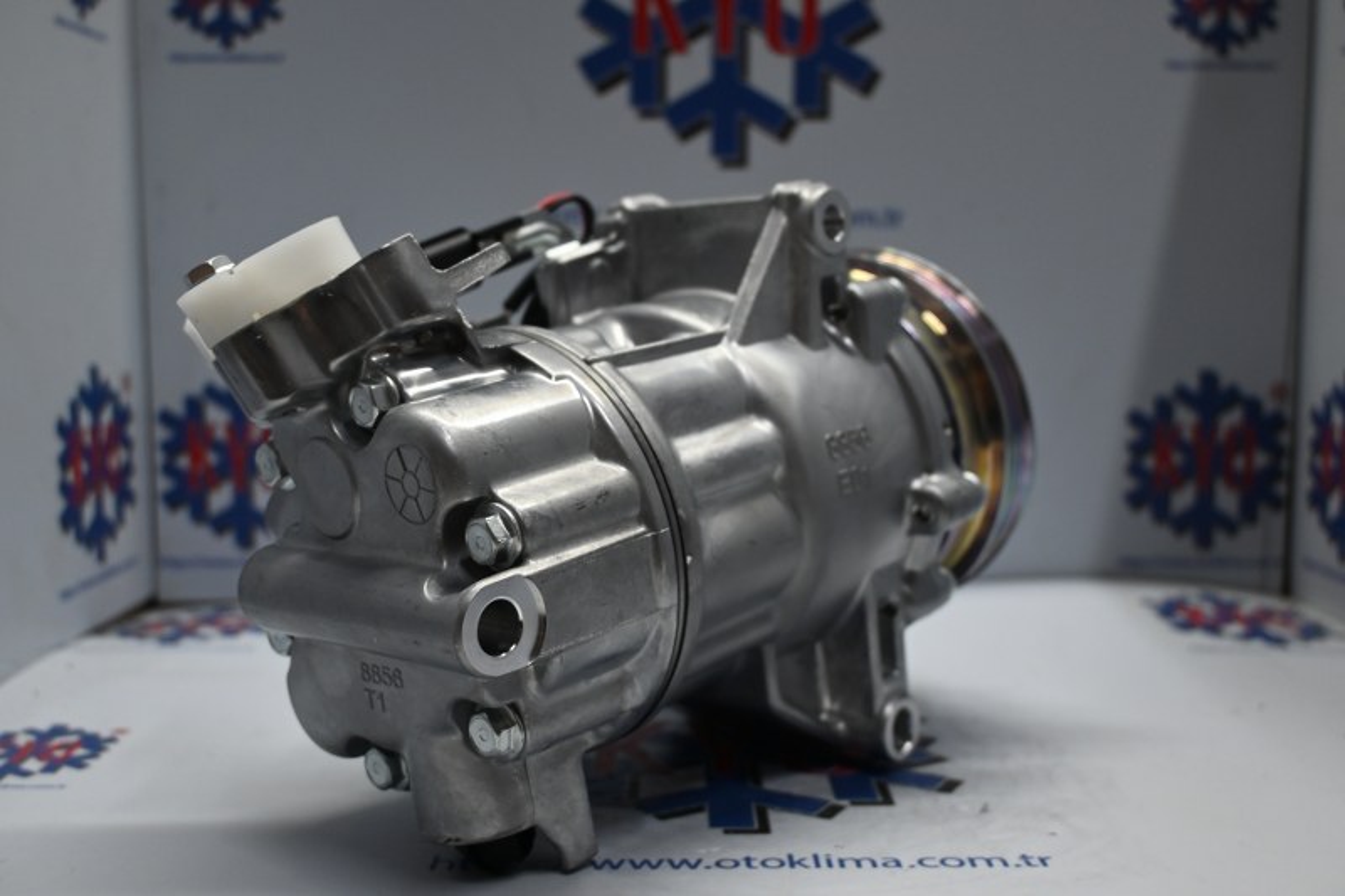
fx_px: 1401
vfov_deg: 35.5
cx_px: 672
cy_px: 448
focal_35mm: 38
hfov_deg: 51.3
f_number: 4.2
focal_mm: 25
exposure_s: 1/125
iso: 720
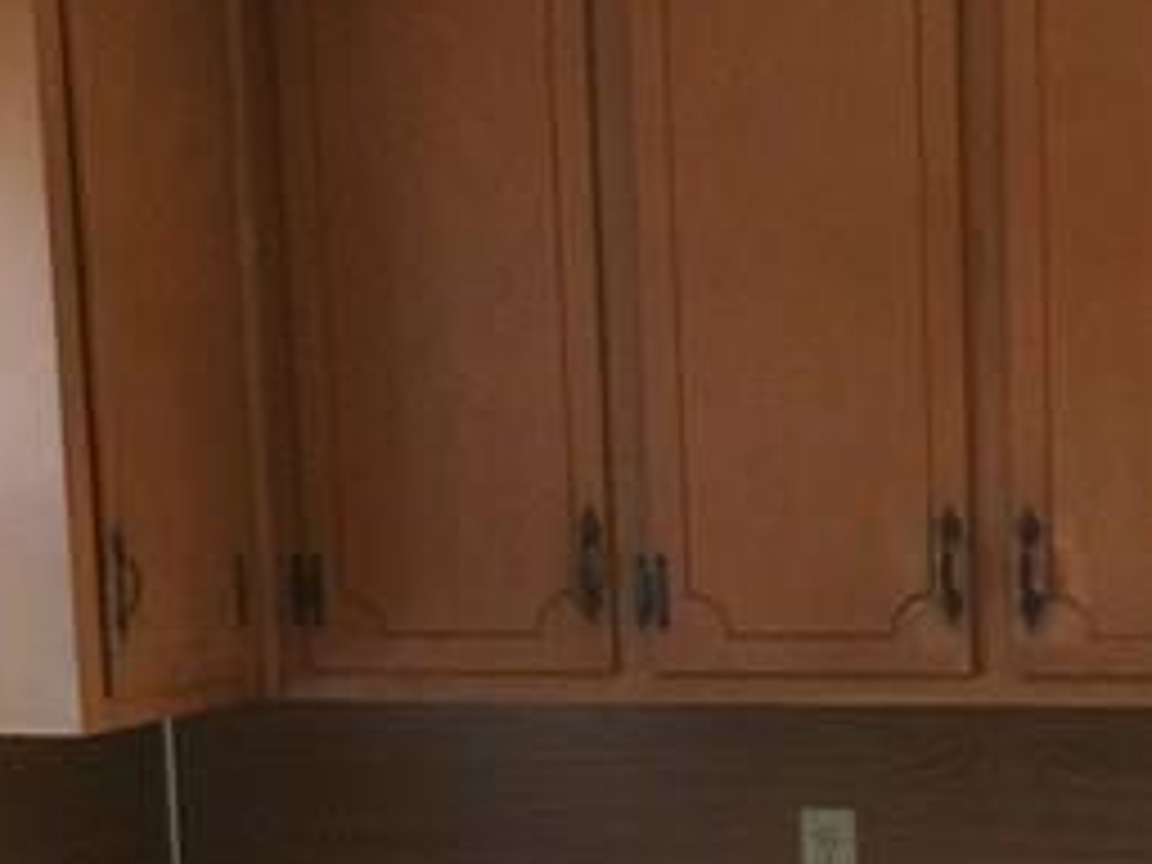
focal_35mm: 116
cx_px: 999
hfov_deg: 16.8
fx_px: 3860
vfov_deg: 12.4
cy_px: 1094
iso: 32
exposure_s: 1/30
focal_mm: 4.15
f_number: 2.2
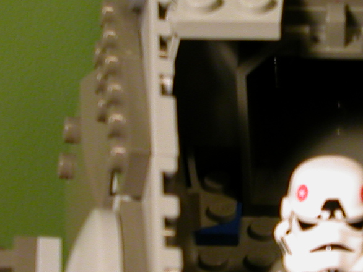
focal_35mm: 101
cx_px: 350
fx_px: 1060
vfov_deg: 14.6
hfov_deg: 19.0
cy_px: 211
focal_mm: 5.6
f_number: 2.7
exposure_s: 1/13.4
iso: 100
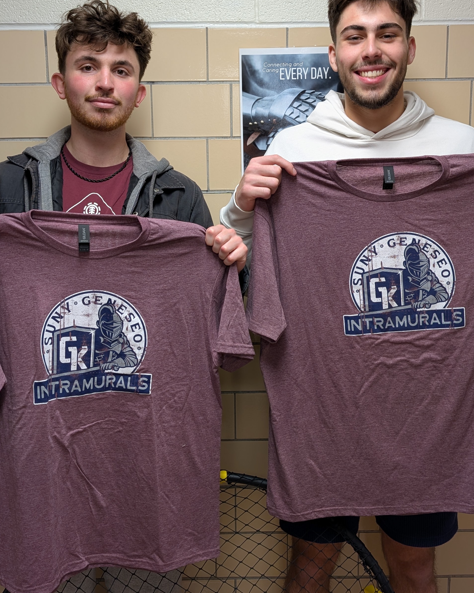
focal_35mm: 40
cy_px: 266
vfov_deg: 45.7
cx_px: 240
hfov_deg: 37.3
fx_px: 702
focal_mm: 6.9
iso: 28
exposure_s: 1/23.8
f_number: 1.68
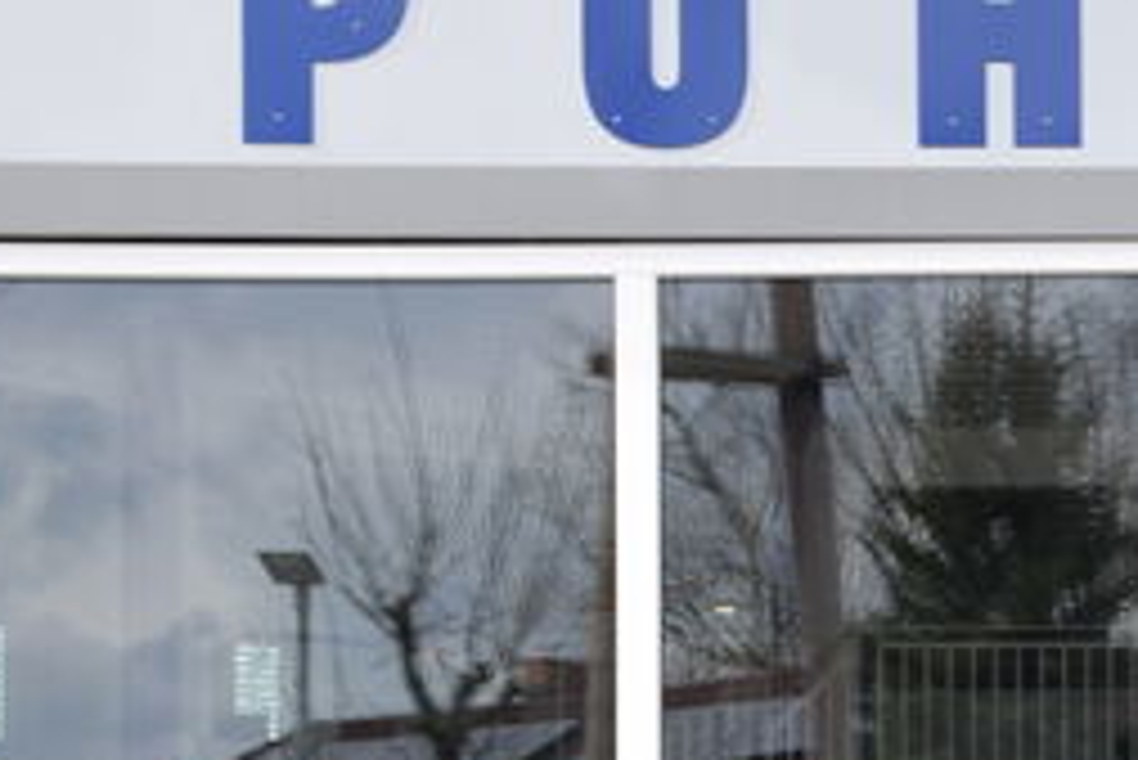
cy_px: 791
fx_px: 5472
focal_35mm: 173
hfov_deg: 11.5
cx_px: 1592
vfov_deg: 7.9
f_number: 8
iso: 250
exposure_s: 1/250
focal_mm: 38
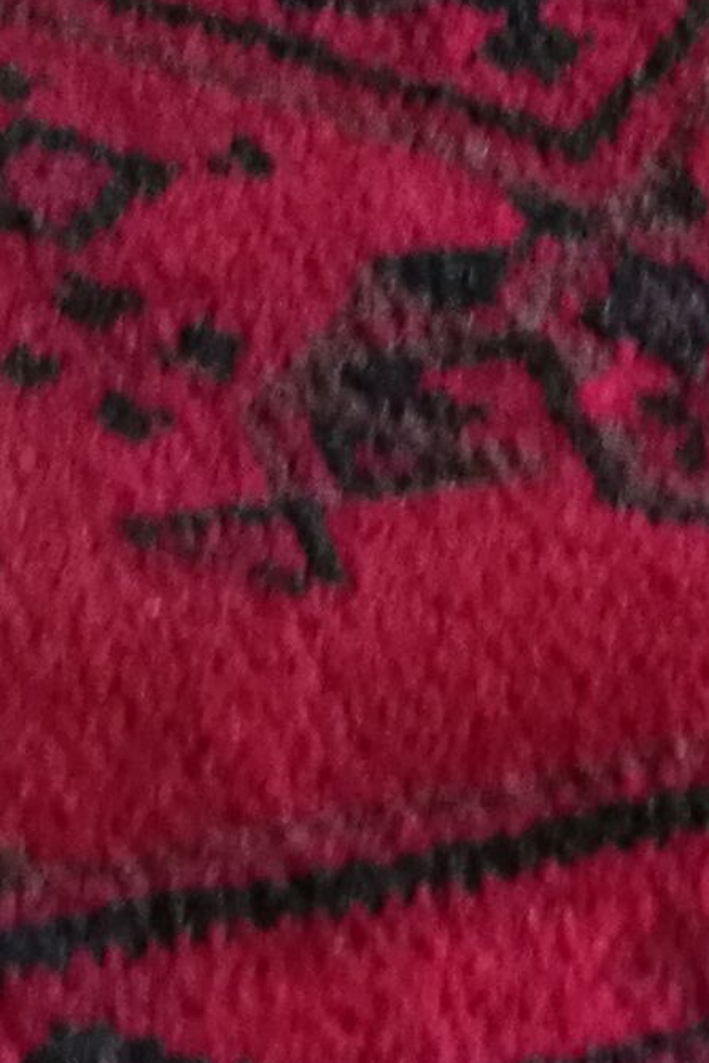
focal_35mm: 137
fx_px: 4047
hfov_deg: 9.3
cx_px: 1463
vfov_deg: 14.9
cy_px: 818
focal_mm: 4.5
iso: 500
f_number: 2.2
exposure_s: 1/20
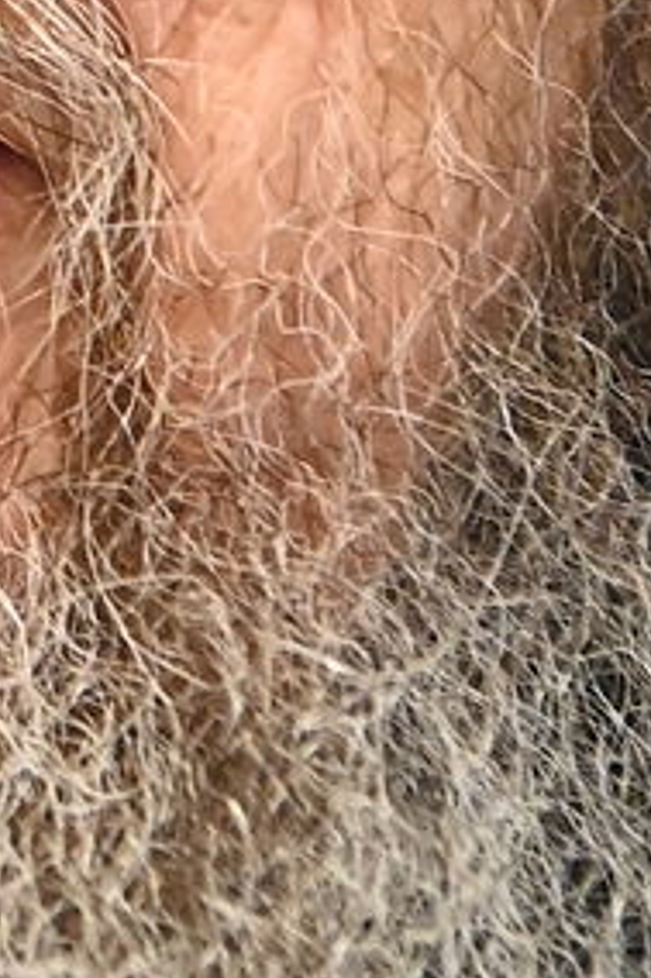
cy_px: -401
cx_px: -527
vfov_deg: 4.0
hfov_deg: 2.6
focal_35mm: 518
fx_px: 14067
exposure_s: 1/200
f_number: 5
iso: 3200
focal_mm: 70
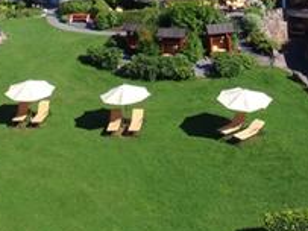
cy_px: -80
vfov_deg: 19.4
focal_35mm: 69
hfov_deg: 28.2
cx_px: 144
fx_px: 614
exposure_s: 1/744
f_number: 2.8
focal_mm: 3.61
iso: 100
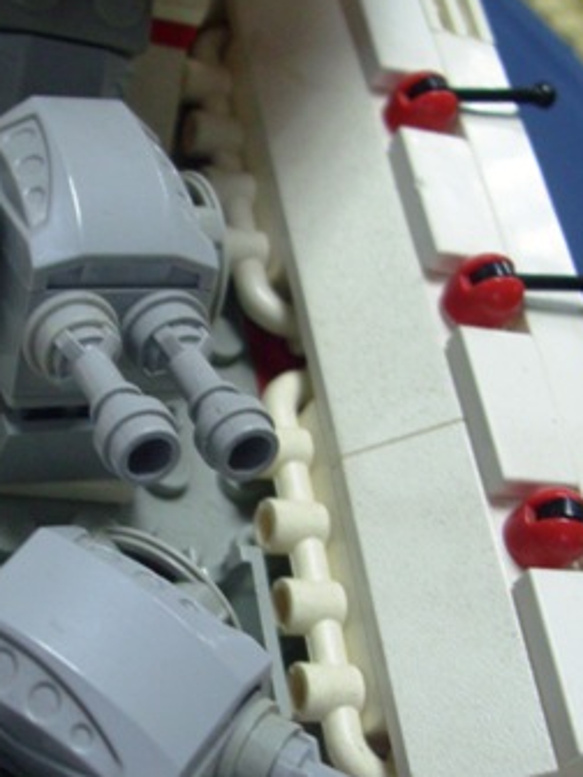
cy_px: 453
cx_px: 160
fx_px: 1370
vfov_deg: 31.6
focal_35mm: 61
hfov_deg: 23.8
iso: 125
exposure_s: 1/30
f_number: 2.9
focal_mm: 5.7
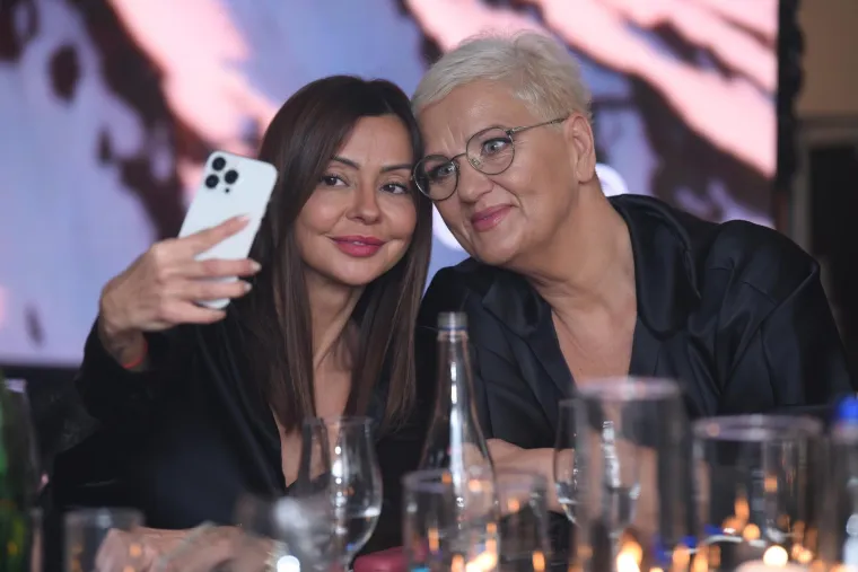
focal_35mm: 185
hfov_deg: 11.1
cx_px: 429
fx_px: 4410
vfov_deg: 7.4
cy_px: 286
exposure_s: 1/200
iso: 2000
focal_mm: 185
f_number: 4
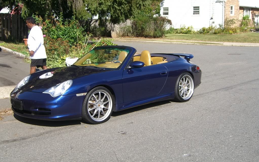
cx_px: 130
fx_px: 346
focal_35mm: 49
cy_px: 80
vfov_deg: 26.3
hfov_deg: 41.1
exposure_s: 1/640
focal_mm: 9.5
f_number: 3.1
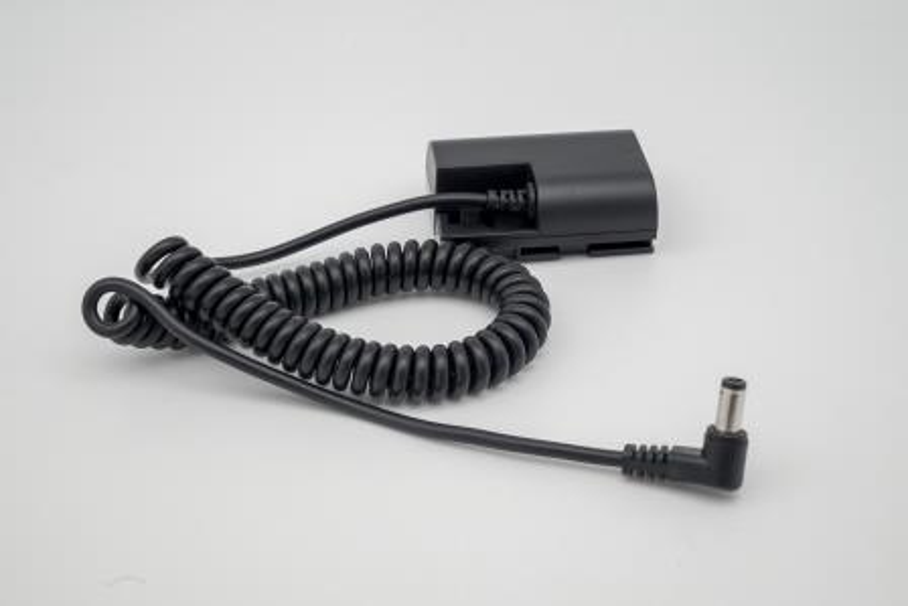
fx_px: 1514
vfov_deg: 22.6
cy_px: 303
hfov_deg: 33.4
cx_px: 454
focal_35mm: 60
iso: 1250
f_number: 16
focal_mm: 60
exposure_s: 1/60
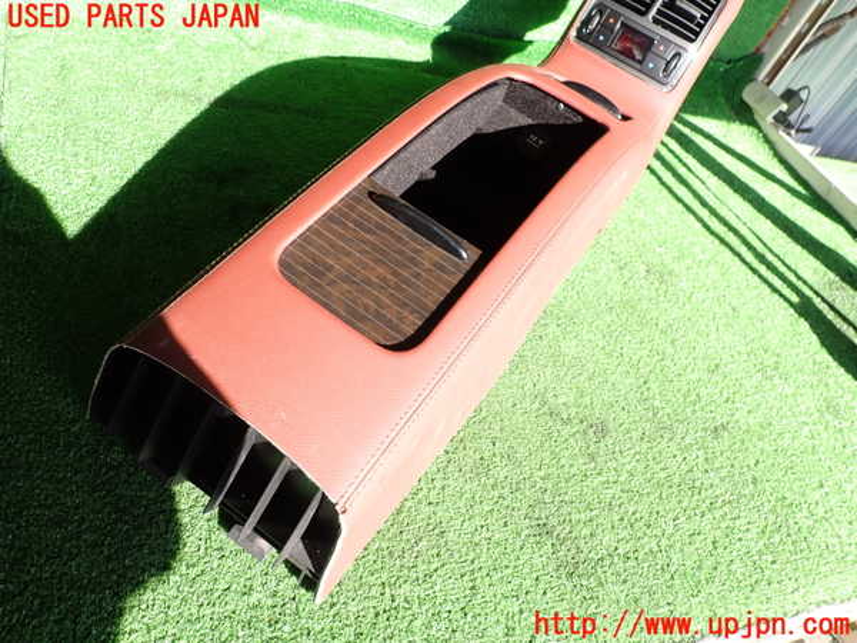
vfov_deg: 54.9
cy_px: 322
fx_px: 619
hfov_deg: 69.4
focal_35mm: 25
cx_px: 428
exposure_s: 1/200
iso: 100
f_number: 2.8
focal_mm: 4.5
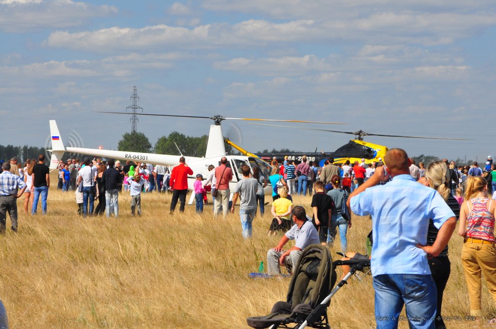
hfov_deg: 11.0
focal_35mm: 188
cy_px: 164
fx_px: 2580
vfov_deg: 7.3
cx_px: 248
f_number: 13
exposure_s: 1/80
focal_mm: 125
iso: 200
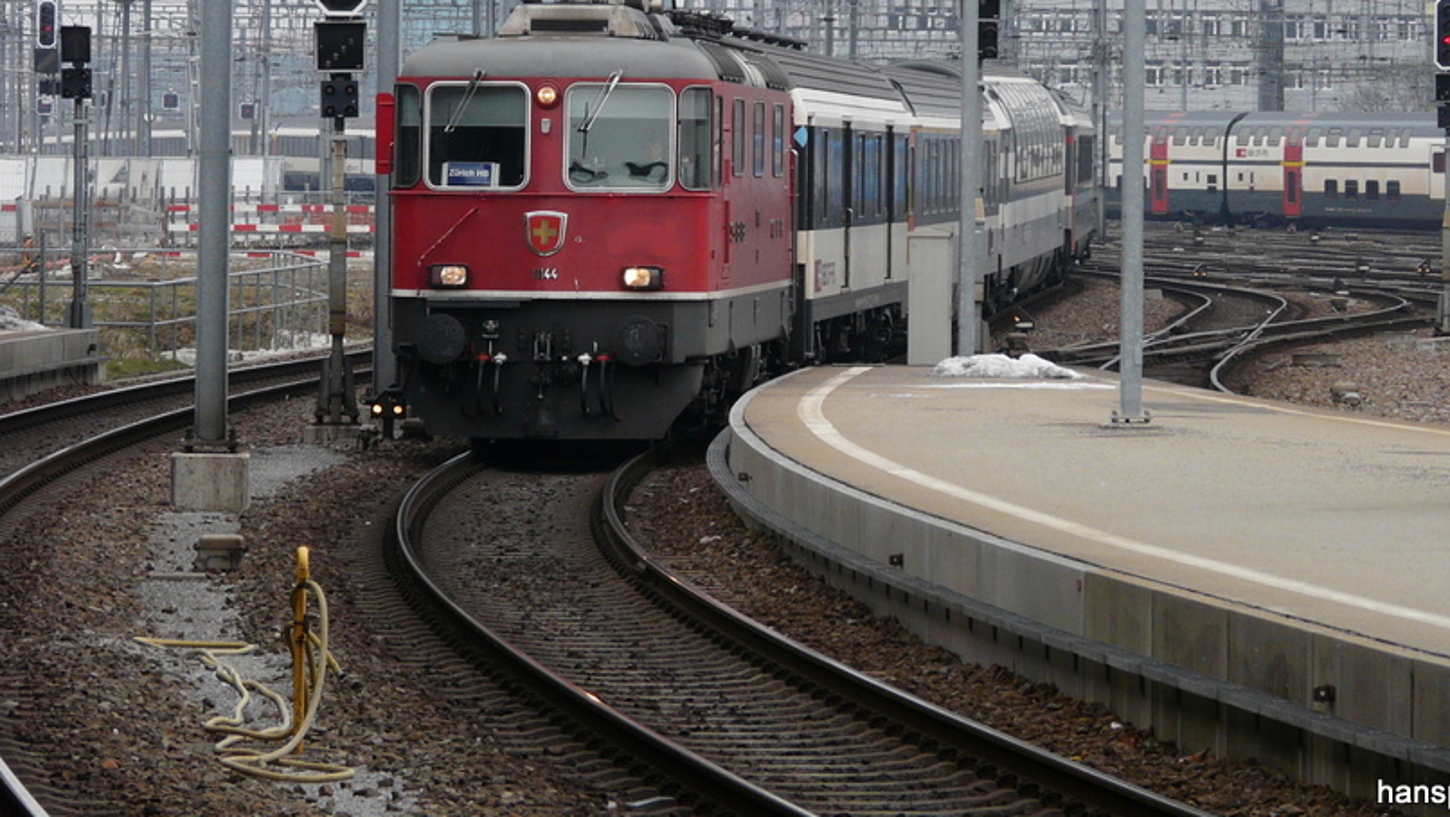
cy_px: 171
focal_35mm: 231
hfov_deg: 9.3
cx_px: 624
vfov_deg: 5.3
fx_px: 8884
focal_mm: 28.1
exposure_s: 1/250
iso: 100
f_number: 4
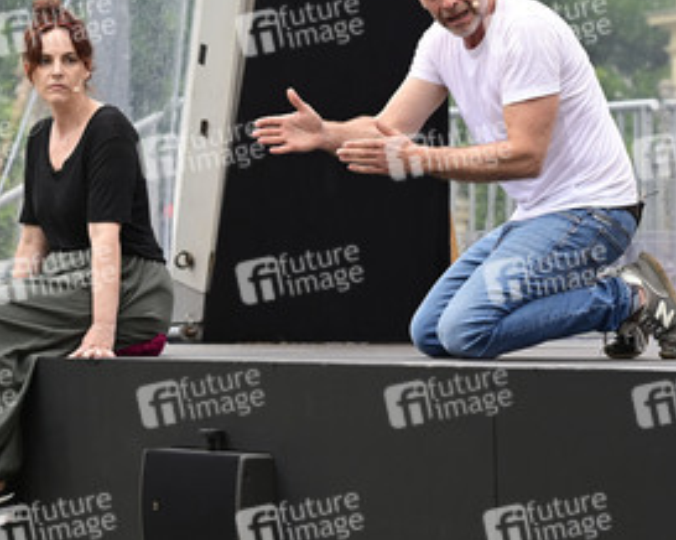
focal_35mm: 155
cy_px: 213
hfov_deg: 12.4
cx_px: 234
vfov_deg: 10.0
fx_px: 3099
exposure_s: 1/200
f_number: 5
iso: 640
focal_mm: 100
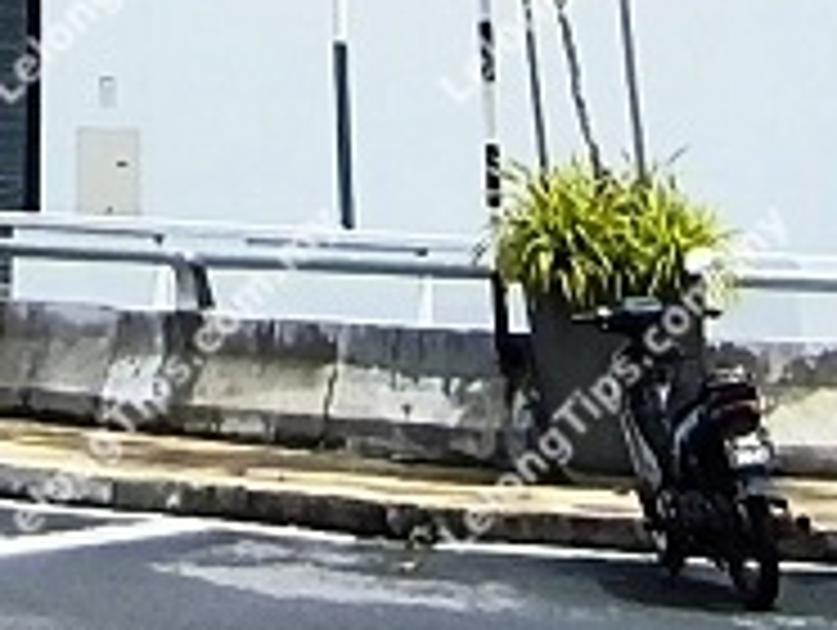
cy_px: -1330
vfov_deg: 10.2
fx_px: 2445
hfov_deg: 19.0
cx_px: 58
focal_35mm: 101
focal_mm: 1.65
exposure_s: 1/2614
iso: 50
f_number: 2.2
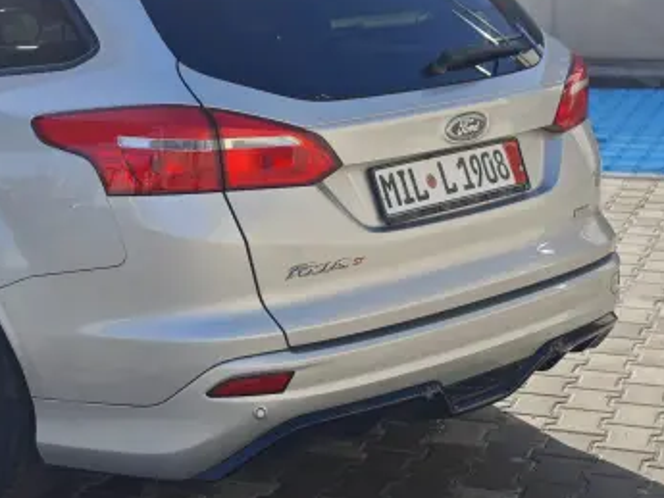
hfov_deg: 24.9
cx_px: 60
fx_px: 1458
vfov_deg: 19.4
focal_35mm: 76
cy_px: 202
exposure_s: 1/1208
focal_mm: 8.72
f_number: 2
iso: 50
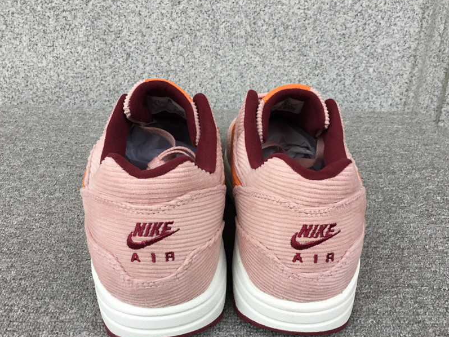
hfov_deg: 52.6
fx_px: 454
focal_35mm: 35
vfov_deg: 40.7
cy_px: 182
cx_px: 239
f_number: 2.4
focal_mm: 3.3
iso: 32
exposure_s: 1/100
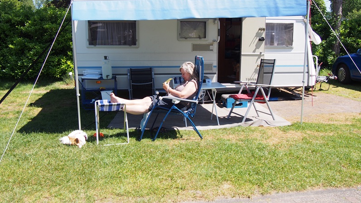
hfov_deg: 59.5
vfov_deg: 35.6
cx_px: 181
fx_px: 316
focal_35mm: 33
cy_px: 88
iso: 200
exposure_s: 1/640
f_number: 4.5
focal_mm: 15
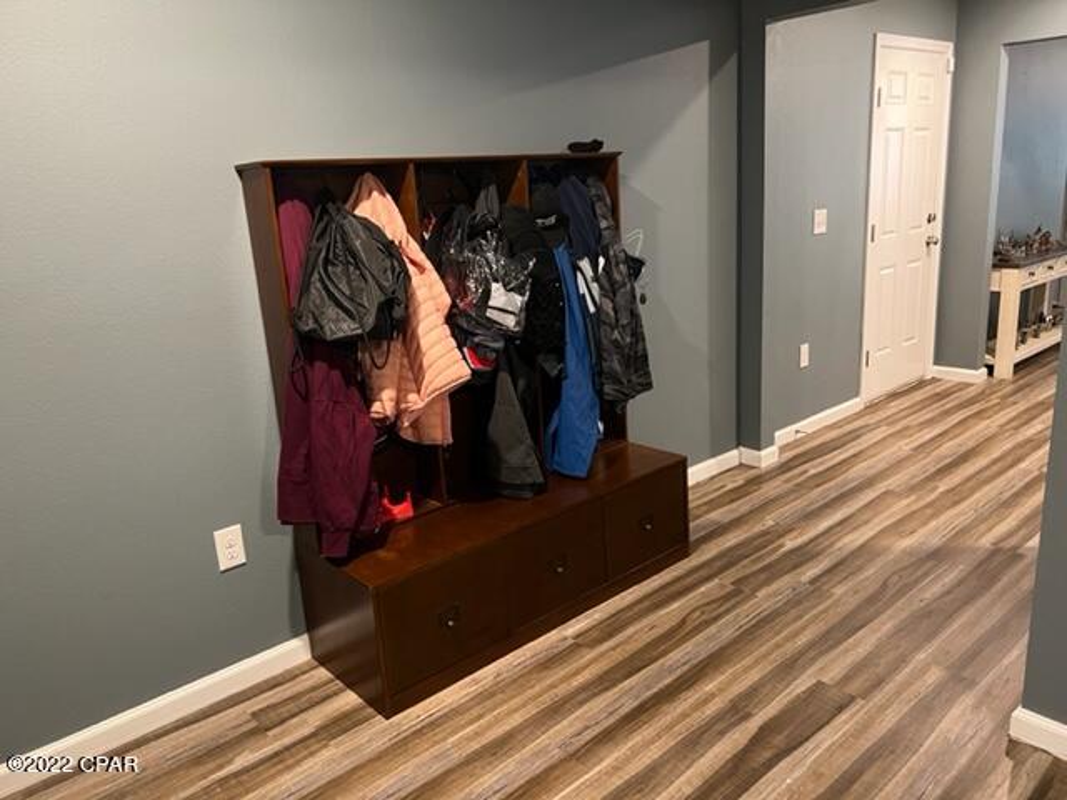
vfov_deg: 53.1
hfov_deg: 67.3
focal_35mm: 26
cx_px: 534
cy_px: 400
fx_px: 801
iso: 400
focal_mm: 5.7
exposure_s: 1/40
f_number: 1.5
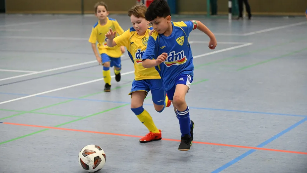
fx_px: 741
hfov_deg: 23.4
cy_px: 70
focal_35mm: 91
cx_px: 153
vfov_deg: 13.3
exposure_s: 1/1250
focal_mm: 86
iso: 8000
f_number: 2.8
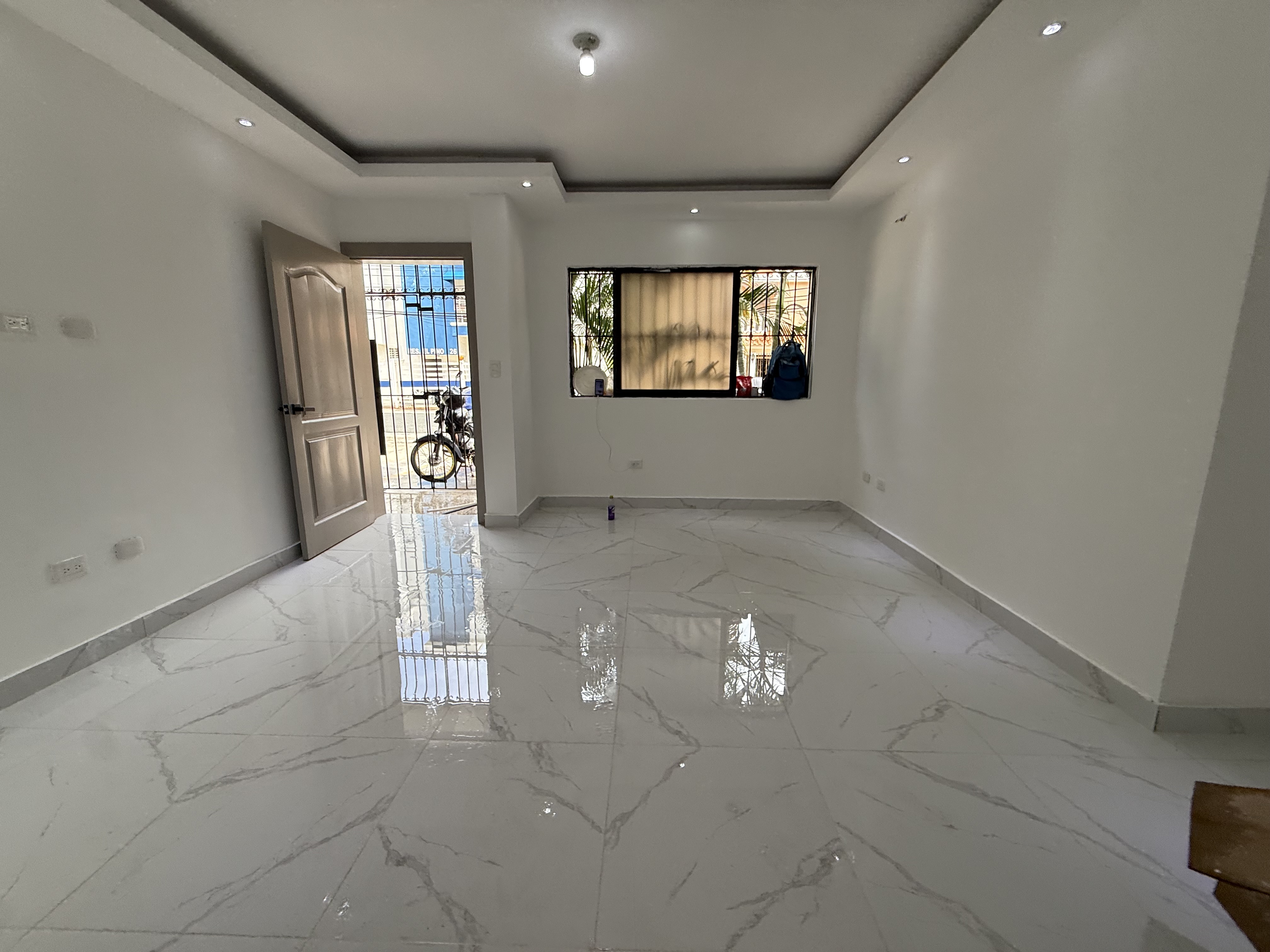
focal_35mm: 14
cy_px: 476
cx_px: 635
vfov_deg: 85.7
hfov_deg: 102.1
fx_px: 514
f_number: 2.2
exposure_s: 1/175
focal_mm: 2.22
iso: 64
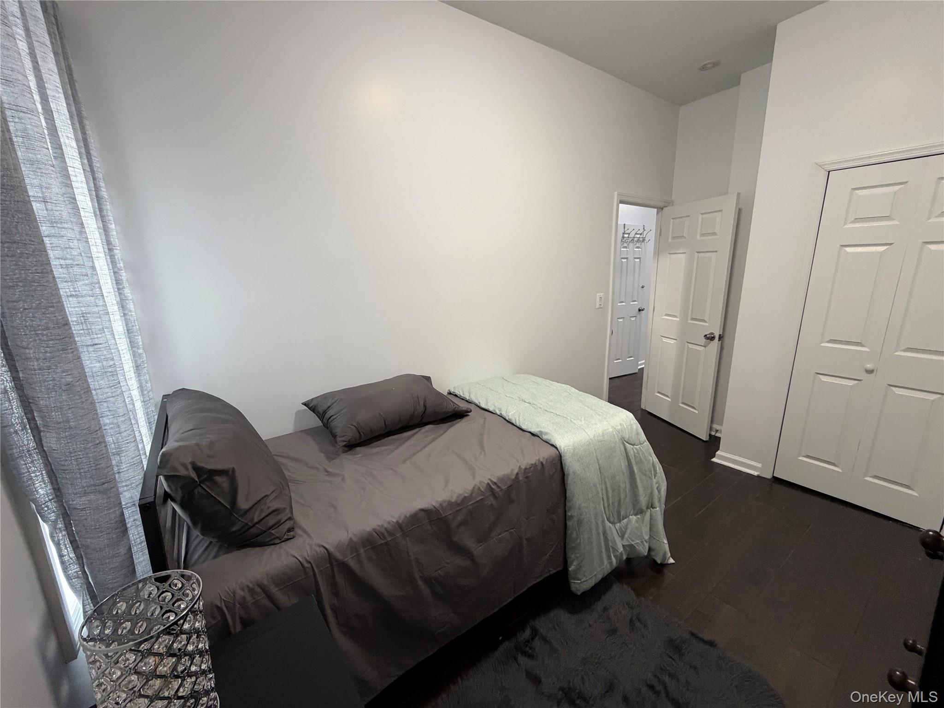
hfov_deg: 102.1
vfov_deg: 85.7
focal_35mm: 14
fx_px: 382
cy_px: 354
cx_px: 472
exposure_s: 1/60
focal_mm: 2.22
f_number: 2.2
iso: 320
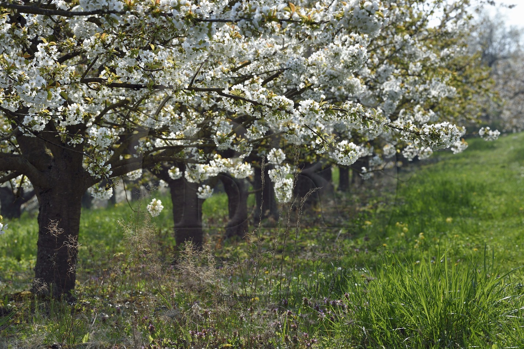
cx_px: 262
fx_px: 2109
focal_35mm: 145
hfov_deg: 14.2
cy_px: 174
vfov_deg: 9.4
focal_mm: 145
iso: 200
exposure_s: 1/200
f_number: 11
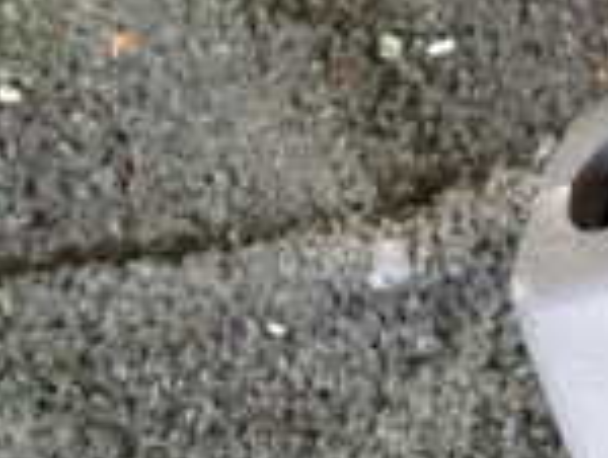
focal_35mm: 120
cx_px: 1204
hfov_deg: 13.9
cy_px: 515
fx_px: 2111
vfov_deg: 12.2
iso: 320
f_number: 2.3
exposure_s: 1/30
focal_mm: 5.4
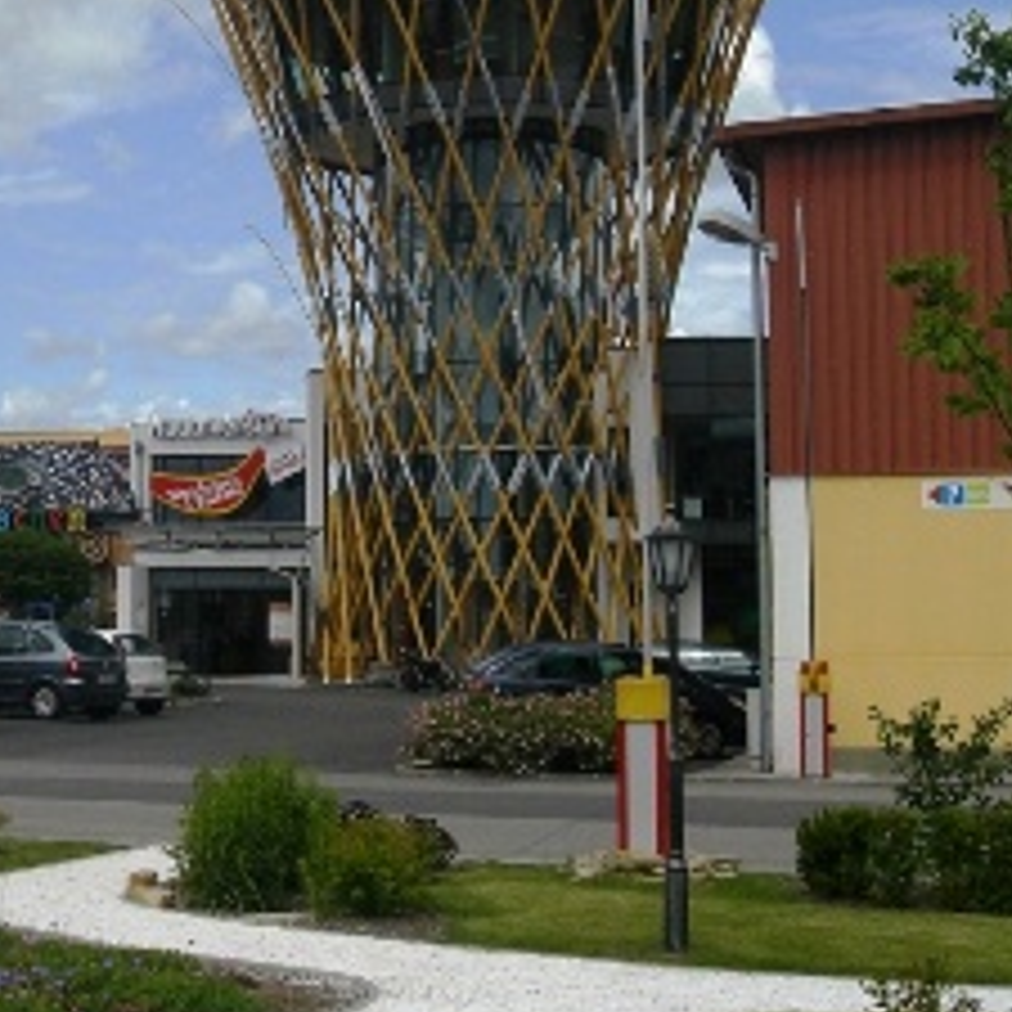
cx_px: 166
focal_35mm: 67
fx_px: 2216
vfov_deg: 25.7
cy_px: 391
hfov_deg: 25.2
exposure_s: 1/1000
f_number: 4.4
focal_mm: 6.3
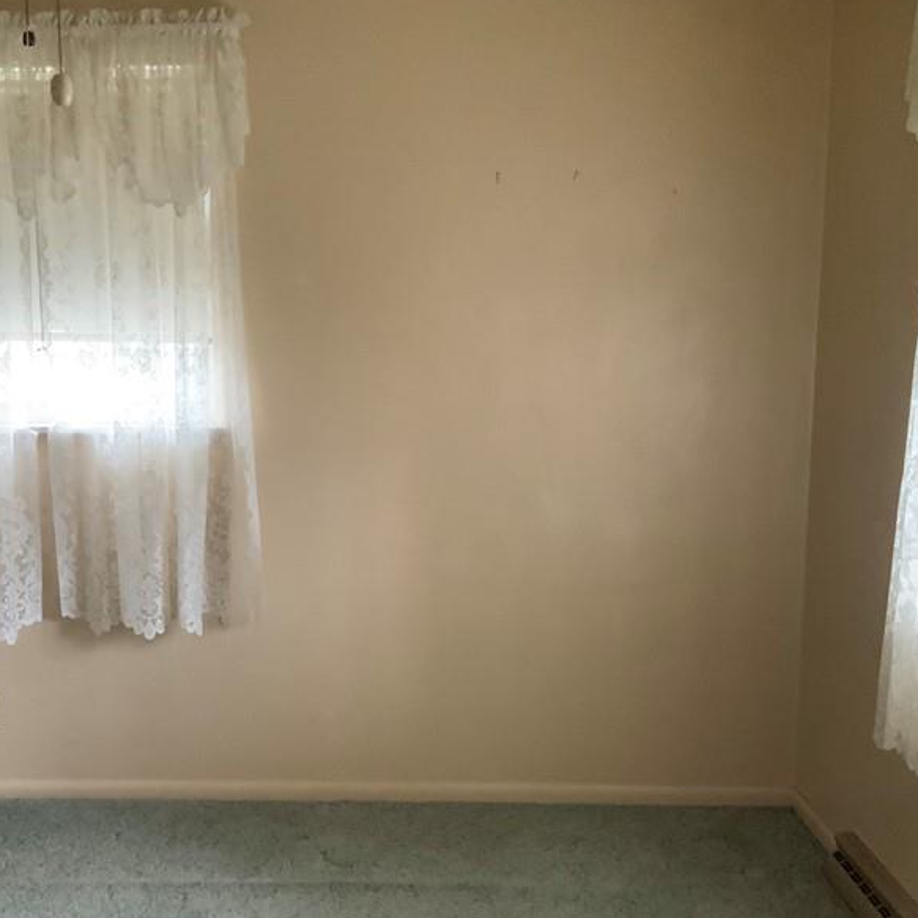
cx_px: 320
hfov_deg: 37.2
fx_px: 1350
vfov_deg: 37.5
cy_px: 534
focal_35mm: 45
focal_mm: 3
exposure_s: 1/42
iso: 320
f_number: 1.8
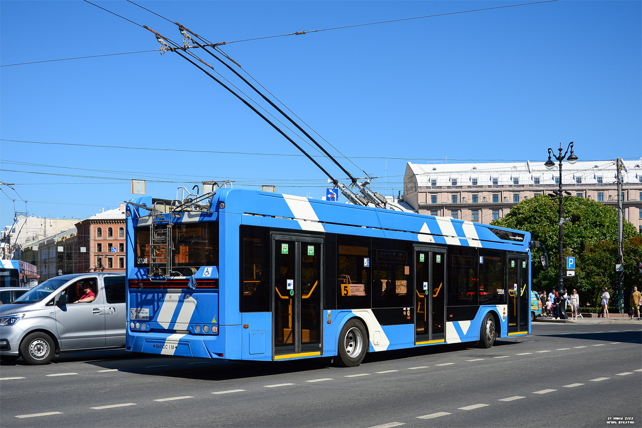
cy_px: 214
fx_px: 669
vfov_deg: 35.5
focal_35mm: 38
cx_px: 321
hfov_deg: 51.3
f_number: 5.6
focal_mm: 25
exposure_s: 1/640
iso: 100
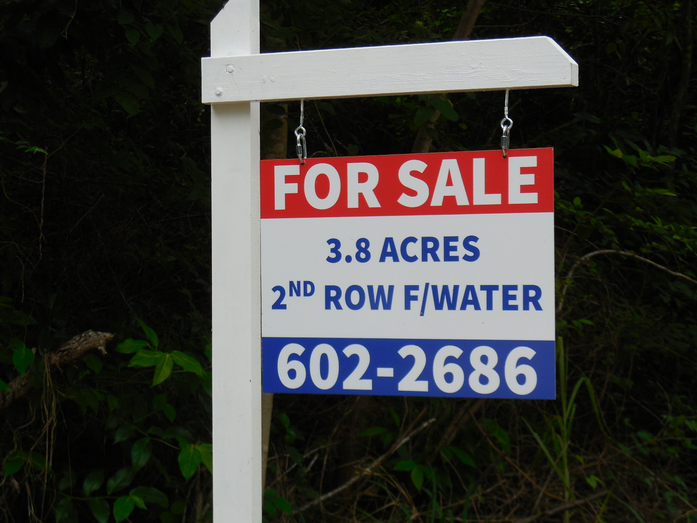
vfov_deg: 15.7
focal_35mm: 94
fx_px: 1893
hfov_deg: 20.9
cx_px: 348
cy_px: 262
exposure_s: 1/320
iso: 125
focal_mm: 16.8
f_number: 4.7
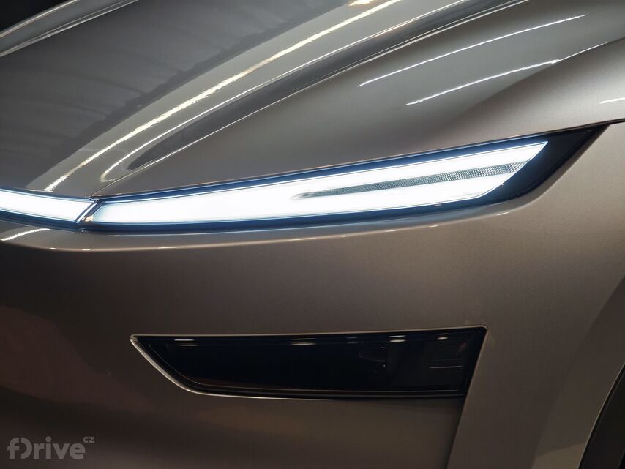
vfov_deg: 12.4
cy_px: 234
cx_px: 312
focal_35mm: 120
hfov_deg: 16.4
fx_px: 2167
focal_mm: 19.4
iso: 250
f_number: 2.5
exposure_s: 1/100
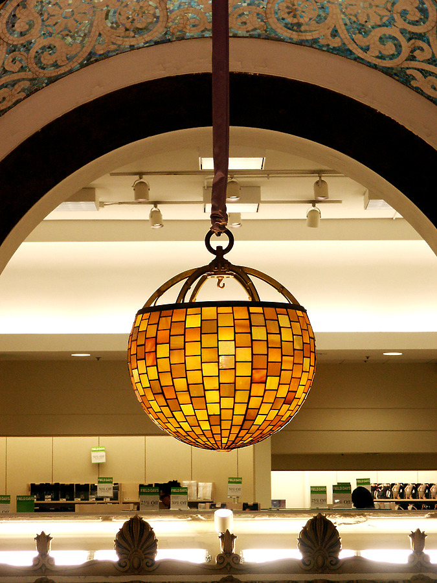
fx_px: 1835
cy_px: 292
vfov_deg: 18.0
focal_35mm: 109
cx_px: 218
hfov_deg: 13.6
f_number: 3.6
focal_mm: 22.24
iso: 200
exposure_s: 1/60
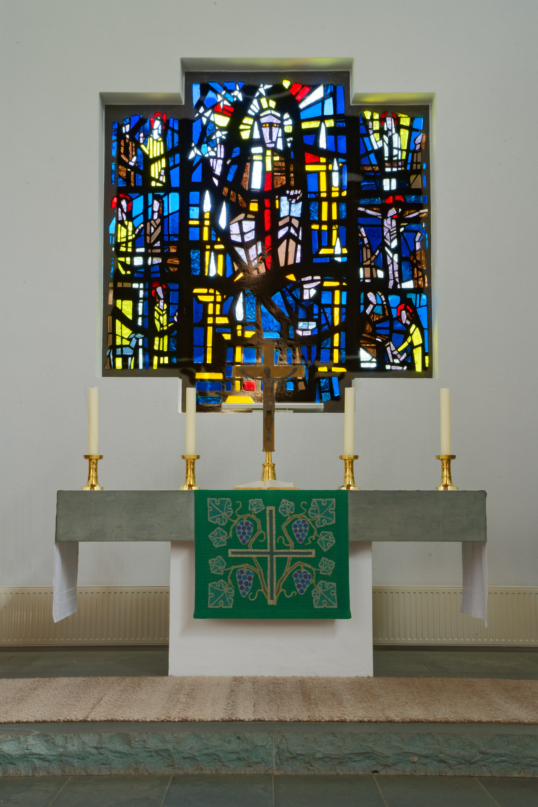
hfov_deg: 28.1
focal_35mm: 48
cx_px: 269
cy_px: 404
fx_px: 1076
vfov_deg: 41.1
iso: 100
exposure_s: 2
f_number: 22
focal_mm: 48
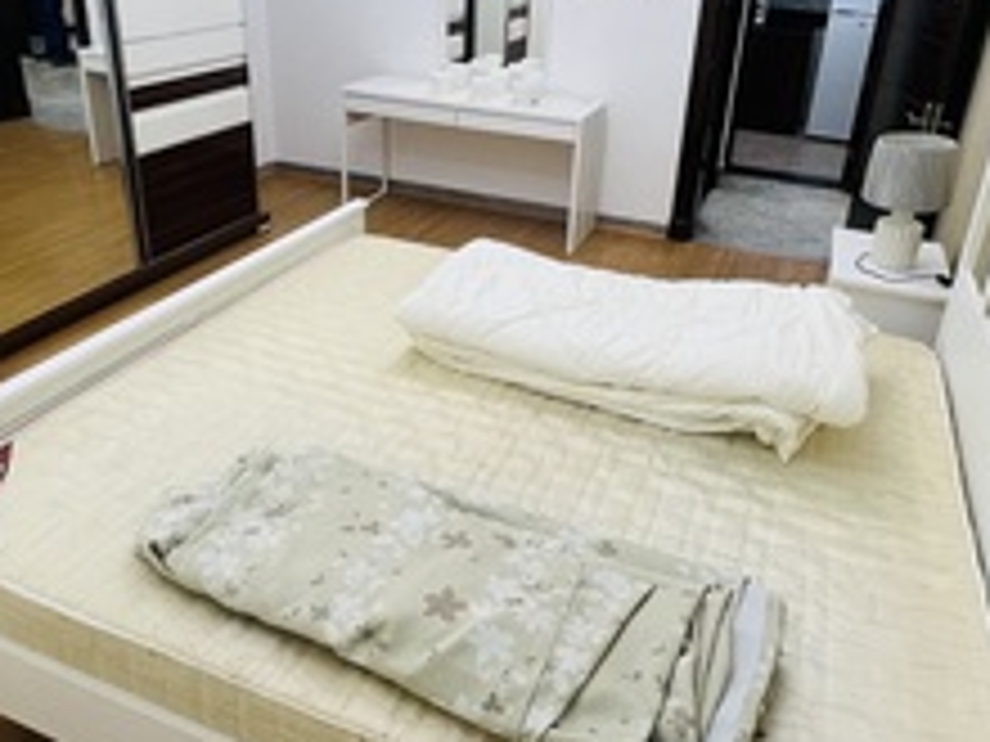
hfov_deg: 65.3
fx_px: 772
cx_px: 511
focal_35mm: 27
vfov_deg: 50.8
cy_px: 277
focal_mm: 1.57
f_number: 1.8
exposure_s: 1/50
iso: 160
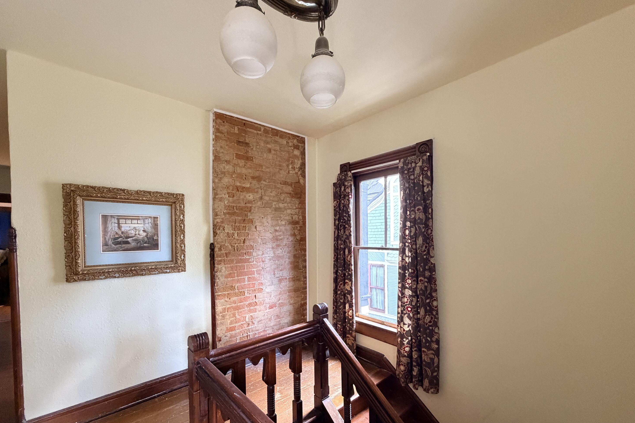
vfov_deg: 76.9
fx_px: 265
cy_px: 241
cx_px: 308
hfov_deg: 100.4
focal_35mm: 15
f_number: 2.2
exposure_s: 1/60
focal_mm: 2.22
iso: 640
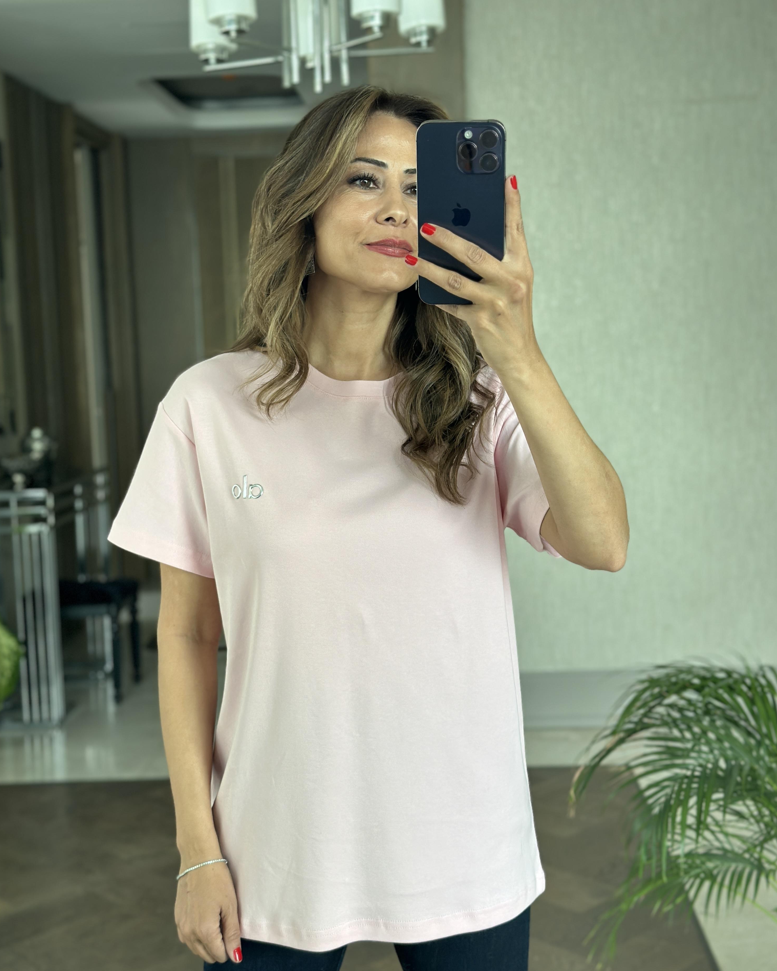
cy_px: 519
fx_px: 1466
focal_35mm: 51
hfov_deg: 29.7
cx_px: 385
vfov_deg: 36.6
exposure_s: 1/75
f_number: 1.78
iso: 125
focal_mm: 6.86
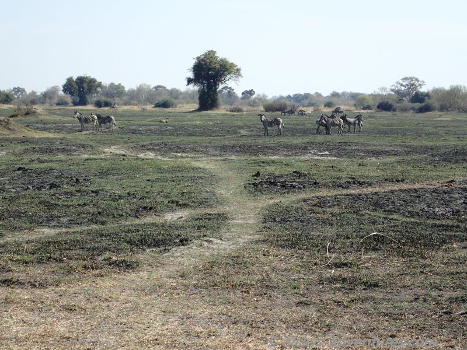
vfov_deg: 14.8
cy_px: 175
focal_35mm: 100
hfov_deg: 19.6
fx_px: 1349
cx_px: 234
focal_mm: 18
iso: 100
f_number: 6.3
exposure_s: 1/200
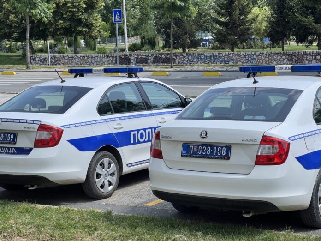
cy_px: 120
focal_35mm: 77
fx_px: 714
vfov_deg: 19.1
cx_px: 160
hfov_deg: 25.3
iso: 32
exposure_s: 1/431
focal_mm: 9
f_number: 2.8
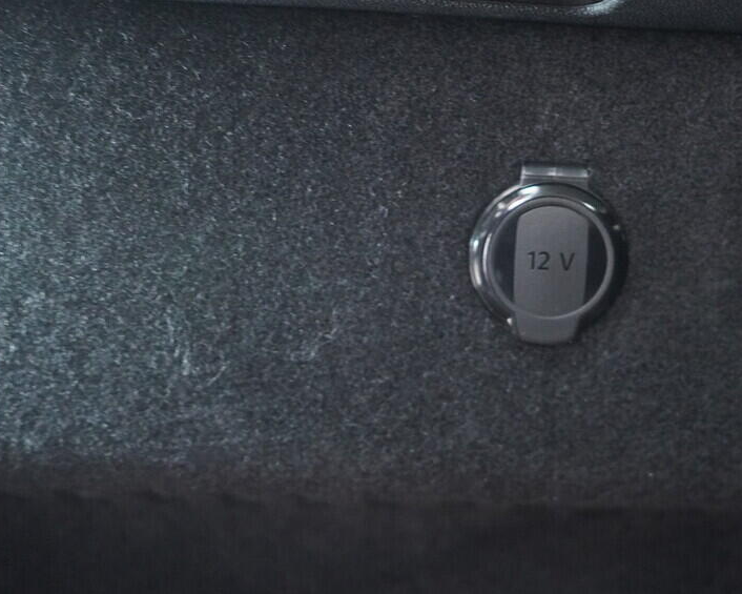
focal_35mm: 49
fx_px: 1076
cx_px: 525
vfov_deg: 30.8
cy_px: 308
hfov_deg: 37.4
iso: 5000
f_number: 2.8
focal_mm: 24
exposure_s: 1/40
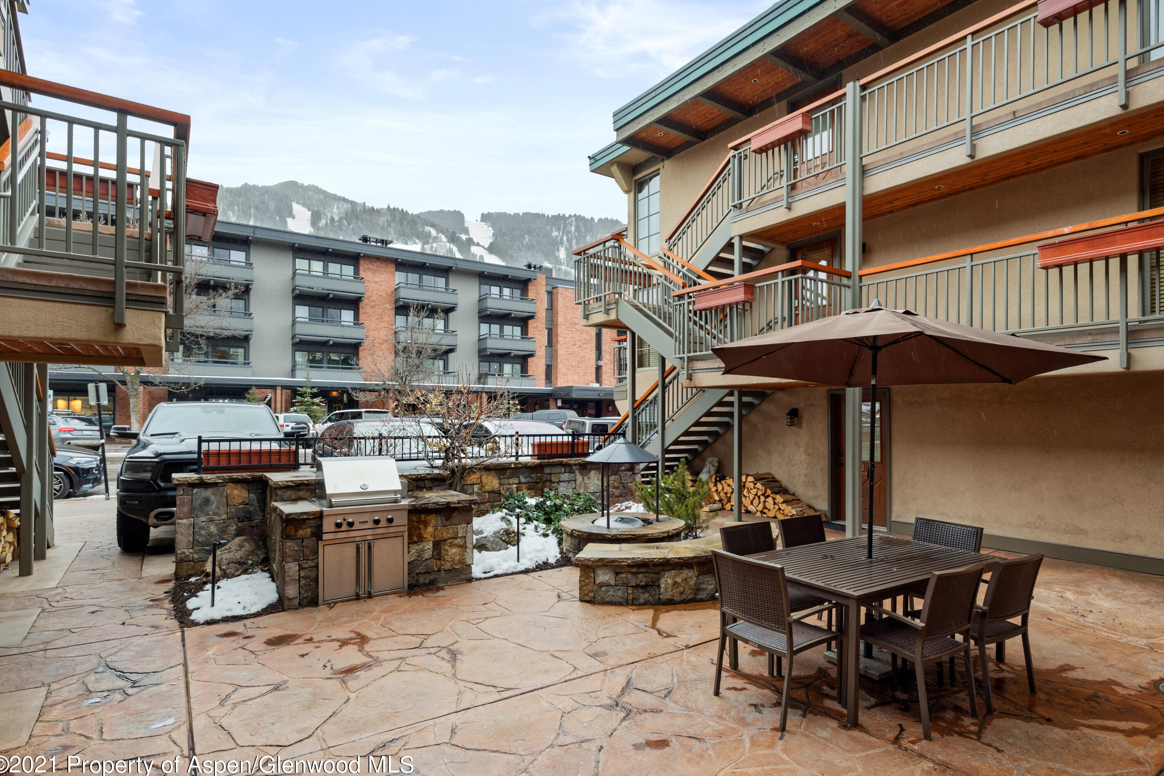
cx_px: 605
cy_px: 391
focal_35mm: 18
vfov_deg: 67.4
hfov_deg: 90.0
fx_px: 582
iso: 200
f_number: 7.1
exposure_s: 1/60
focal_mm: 17
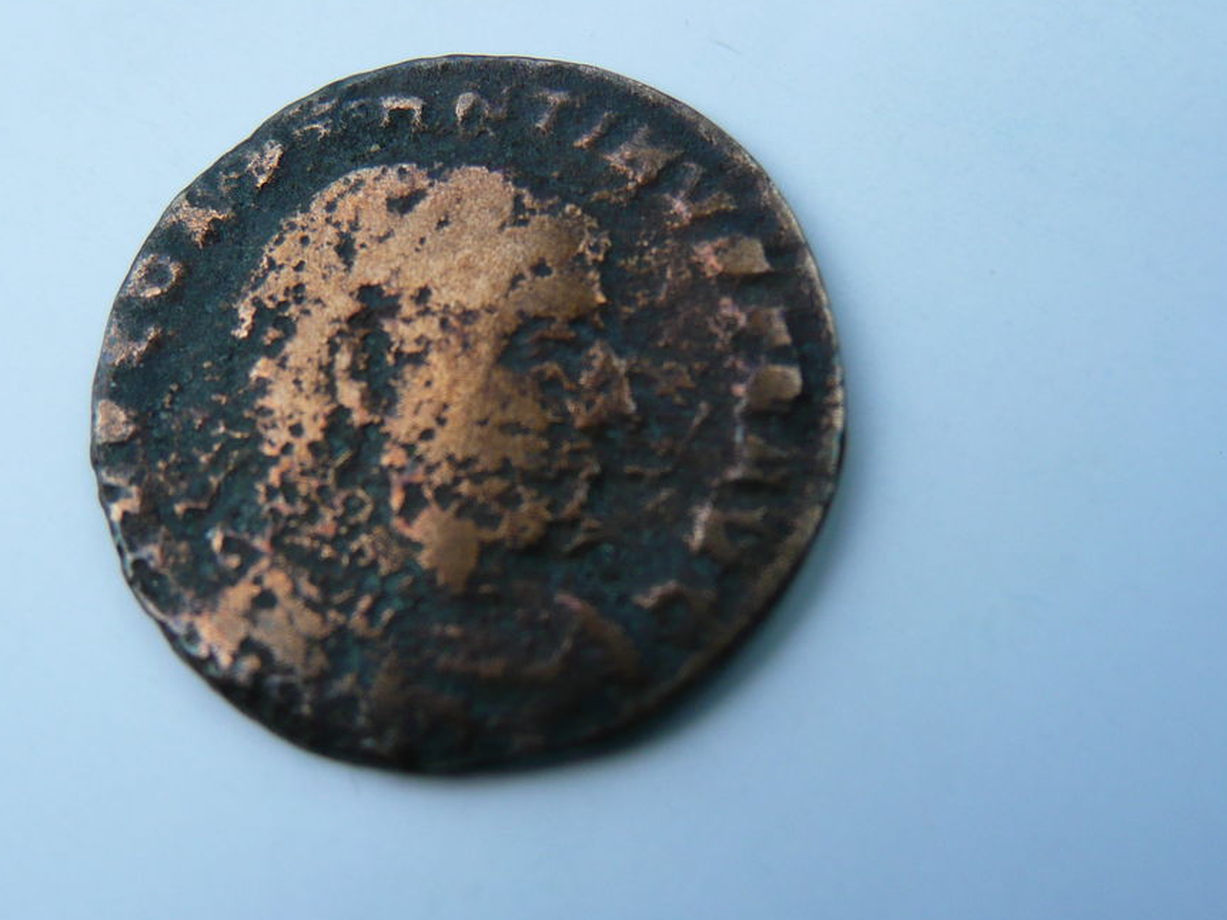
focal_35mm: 50
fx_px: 1772
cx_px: 541
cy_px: 414
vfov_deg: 29.1
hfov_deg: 38.1
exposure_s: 1/160
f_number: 3.7
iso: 100
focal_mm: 5.8
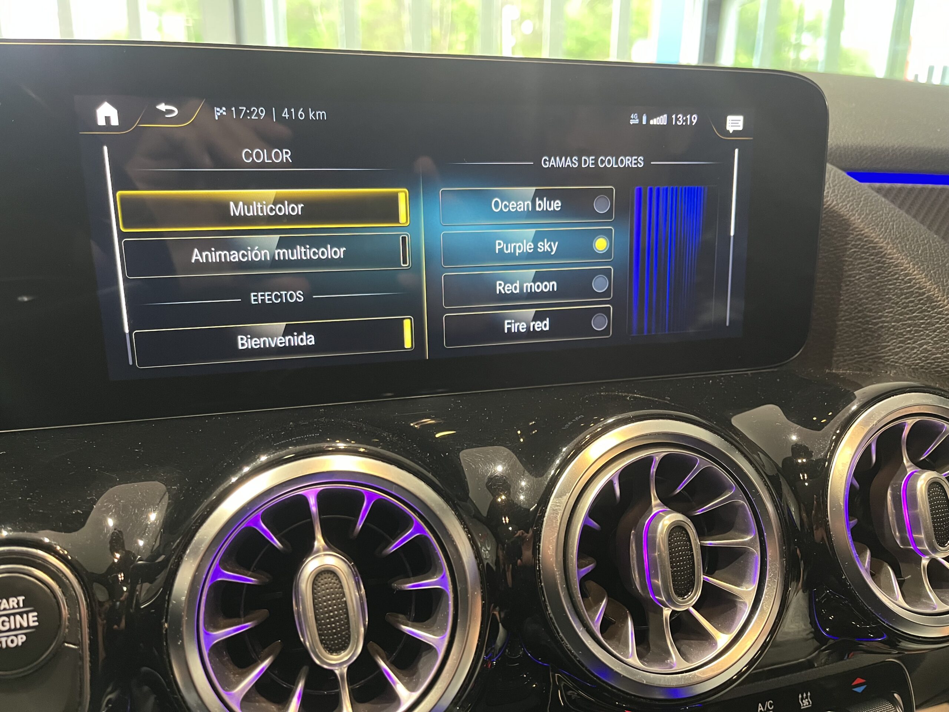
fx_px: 713
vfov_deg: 53.1
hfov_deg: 67.3
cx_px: 474
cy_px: 356
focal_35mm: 26
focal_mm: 5.1
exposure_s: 1/50
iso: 400
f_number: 1.6
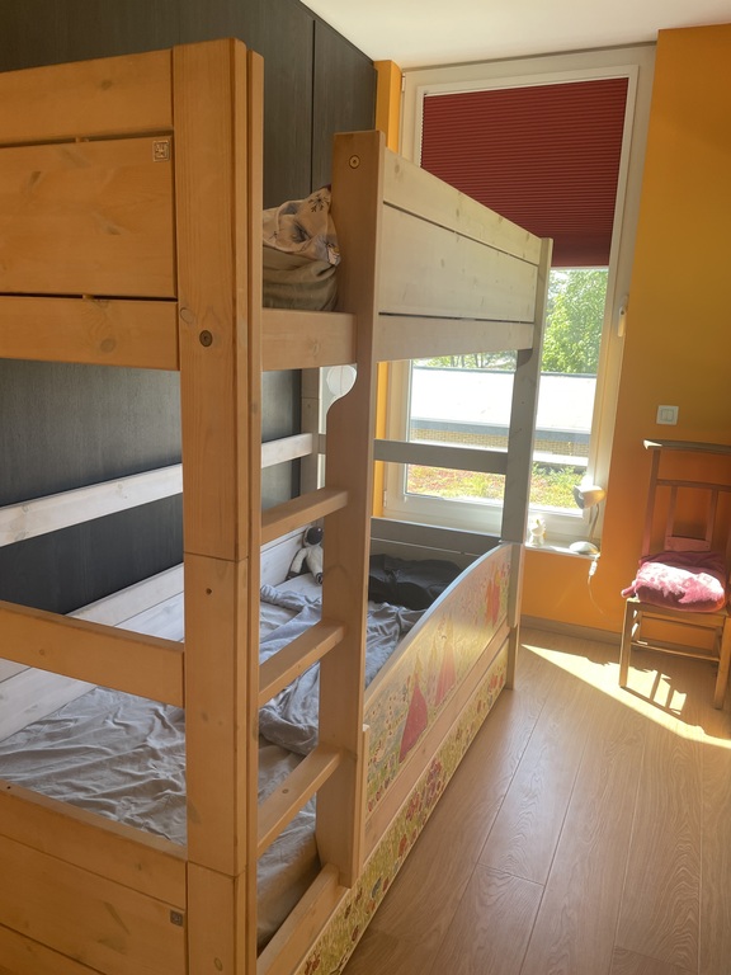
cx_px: 366
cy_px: 488
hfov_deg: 53.1
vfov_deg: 67.3
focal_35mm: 26
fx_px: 732
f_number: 1.6
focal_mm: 4.2
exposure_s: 1/121
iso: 40
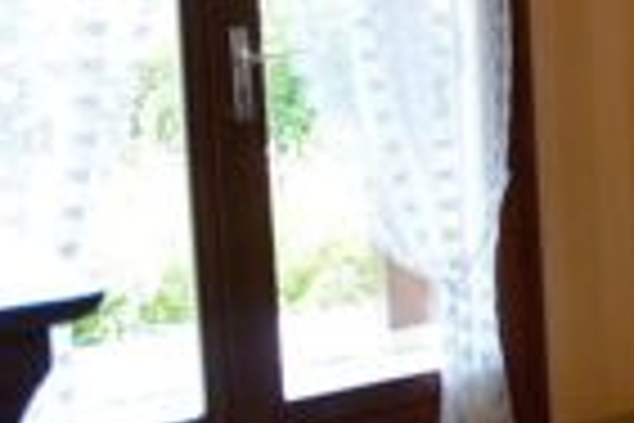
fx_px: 1321
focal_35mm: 75
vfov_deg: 17.9
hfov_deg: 16.7
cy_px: 40
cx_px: 1387
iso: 400
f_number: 3.5
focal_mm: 10
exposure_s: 1/60
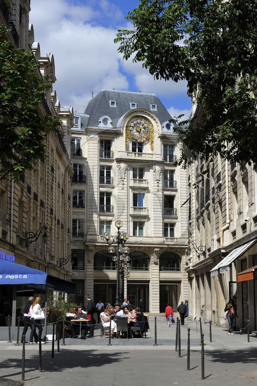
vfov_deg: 28.9
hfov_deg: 19.4
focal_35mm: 70
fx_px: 751
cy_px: 193
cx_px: 128
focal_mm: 70
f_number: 13
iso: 200
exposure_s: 1/200
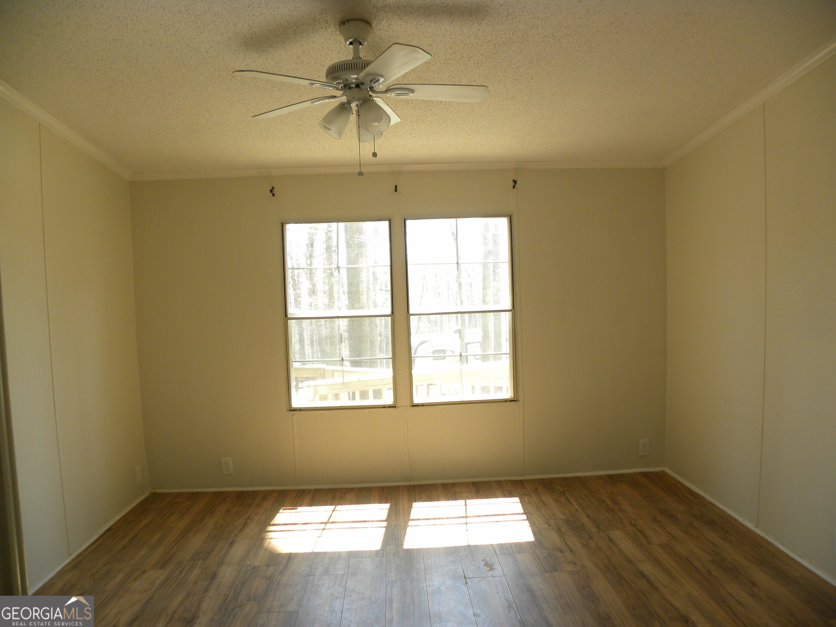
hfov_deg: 67.3
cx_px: 418
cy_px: 314
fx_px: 628
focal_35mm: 26
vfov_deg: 53.1
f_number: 2.8
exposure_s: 1/97.2
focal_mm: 4.6
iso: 92
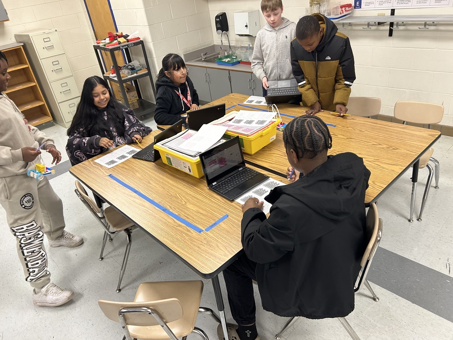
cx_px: 226
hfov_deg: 67.3
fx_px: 340
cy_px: 170
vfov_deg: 53.1
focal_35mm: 26
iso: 125
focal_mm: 5.7
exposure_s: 1/120
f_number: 1.5
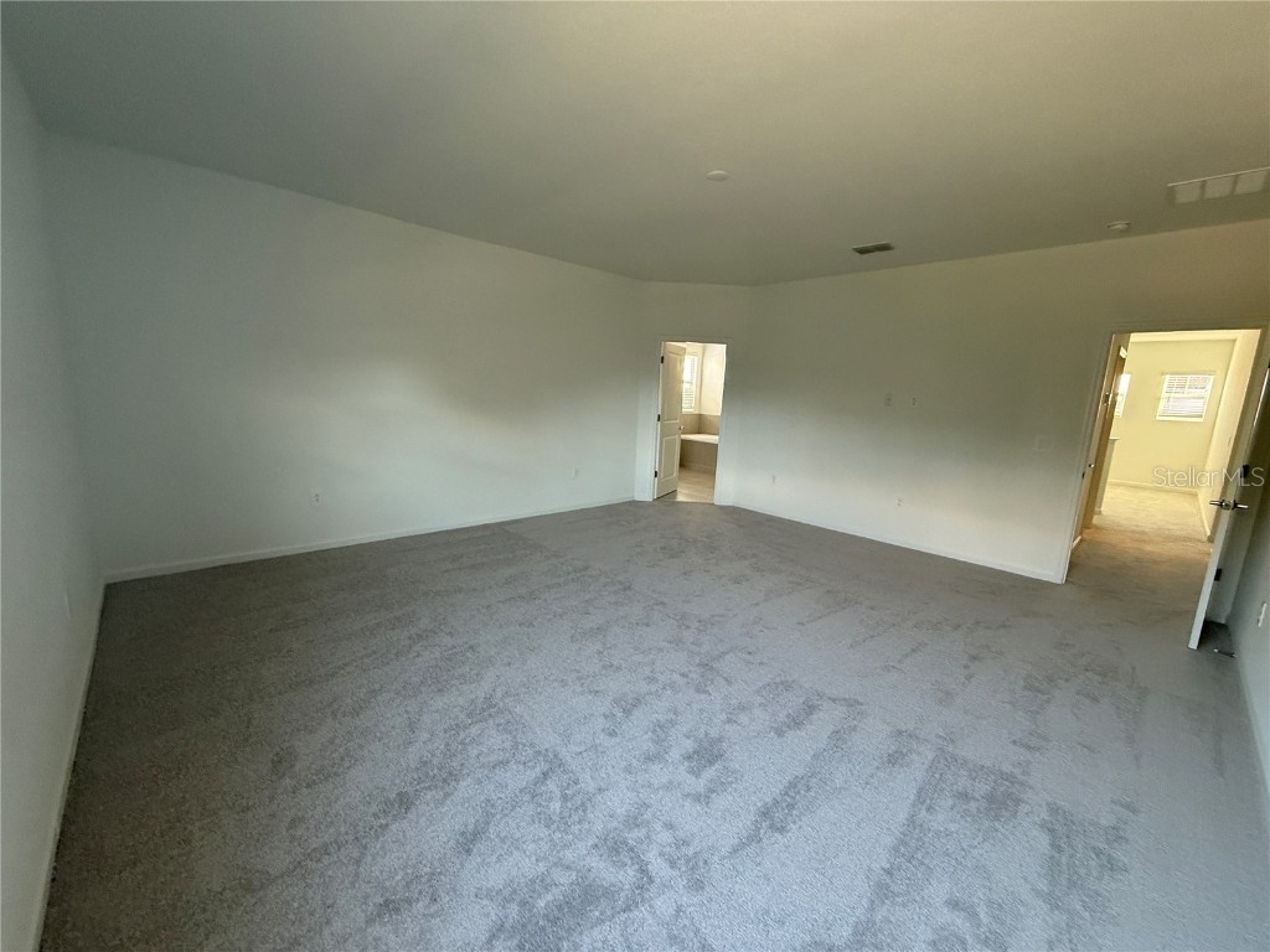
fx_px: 514
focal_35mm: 14
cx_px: 635
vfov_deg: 85.7
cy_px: 476
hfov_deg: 102.1
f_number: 2.2
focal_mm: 2.22
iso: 320
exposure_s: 1/92
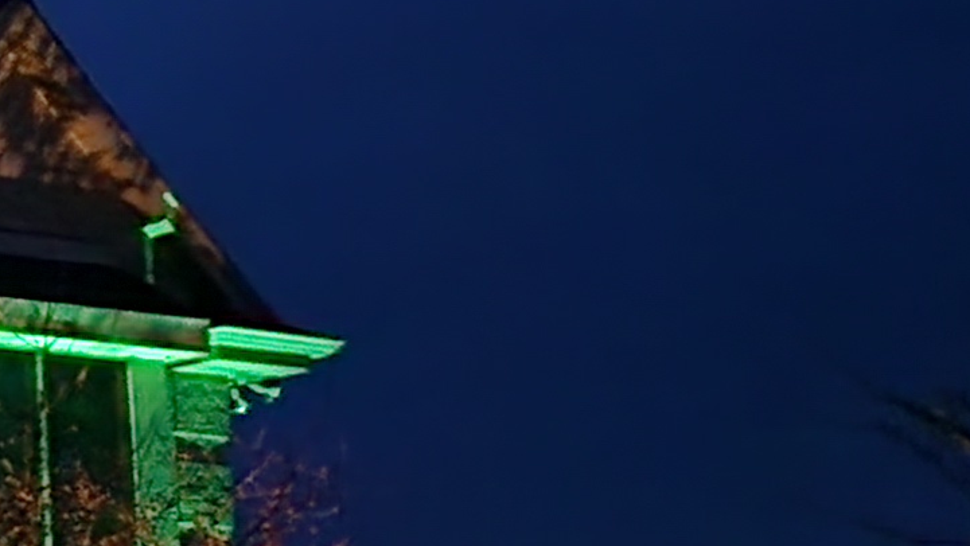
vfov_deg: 8.5
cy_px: 849
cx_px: -1670
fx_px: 3576
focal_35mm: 139
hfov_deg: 11.4
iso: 640
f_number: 1.8
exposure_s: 1/10
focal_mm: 5.4
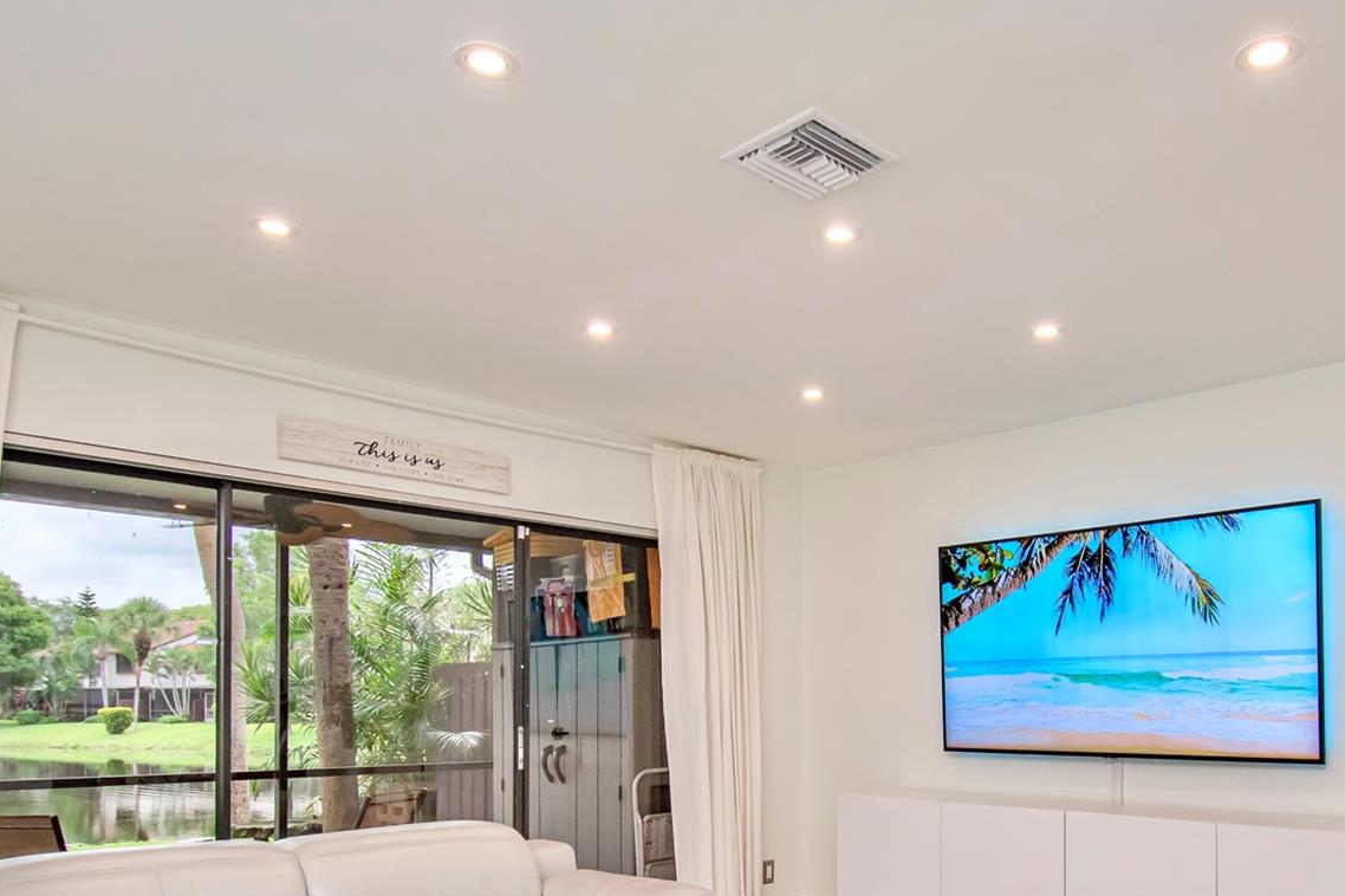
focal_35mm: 27
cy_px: 703
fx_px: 1008
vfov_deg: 45.7
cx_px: 786
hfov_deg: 66.9
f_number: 5
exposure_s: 1/100
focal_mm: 10
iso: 800
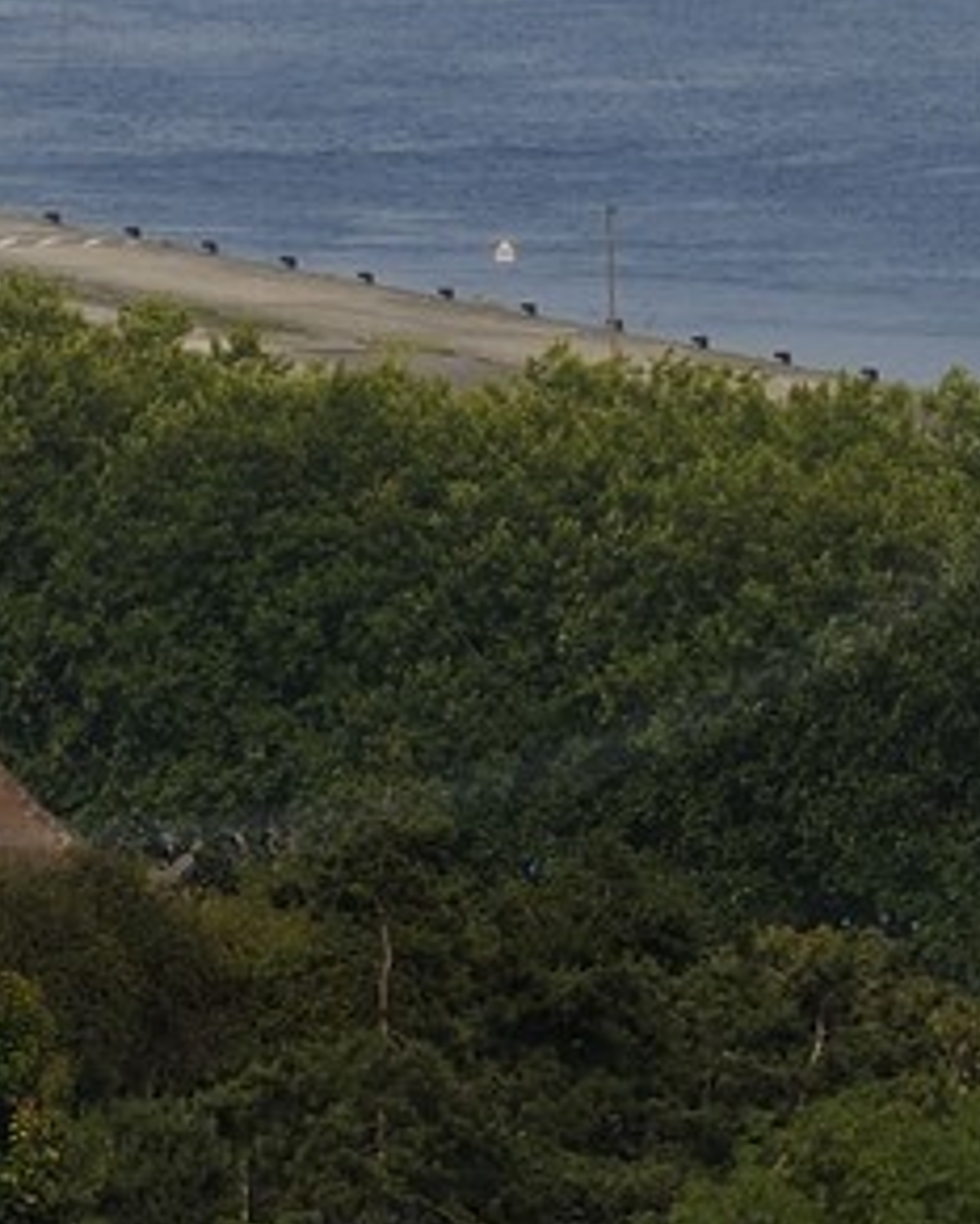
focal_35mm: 774
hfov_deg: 2.0
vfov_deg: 2.5
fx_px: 28047
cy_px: -698
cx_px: 50
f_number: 9
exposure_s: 1/250
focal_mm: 150
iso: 200
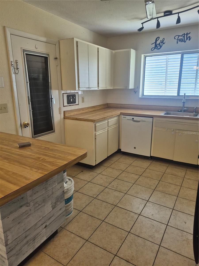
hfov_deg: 58.9
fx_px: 176
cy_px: 133
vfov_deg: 73.9
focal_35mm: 23
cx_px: 100
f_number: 1.8
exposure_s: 1/120
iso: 125
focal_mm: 5.4
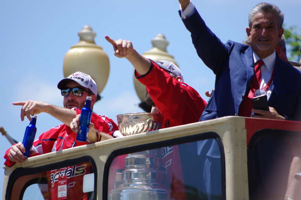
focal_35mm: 450
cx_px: 150
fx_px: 3757
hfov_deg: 4.6
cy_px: 100
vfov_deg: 3.0
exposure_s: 1/800
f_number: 7.1
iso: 200
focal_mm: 300
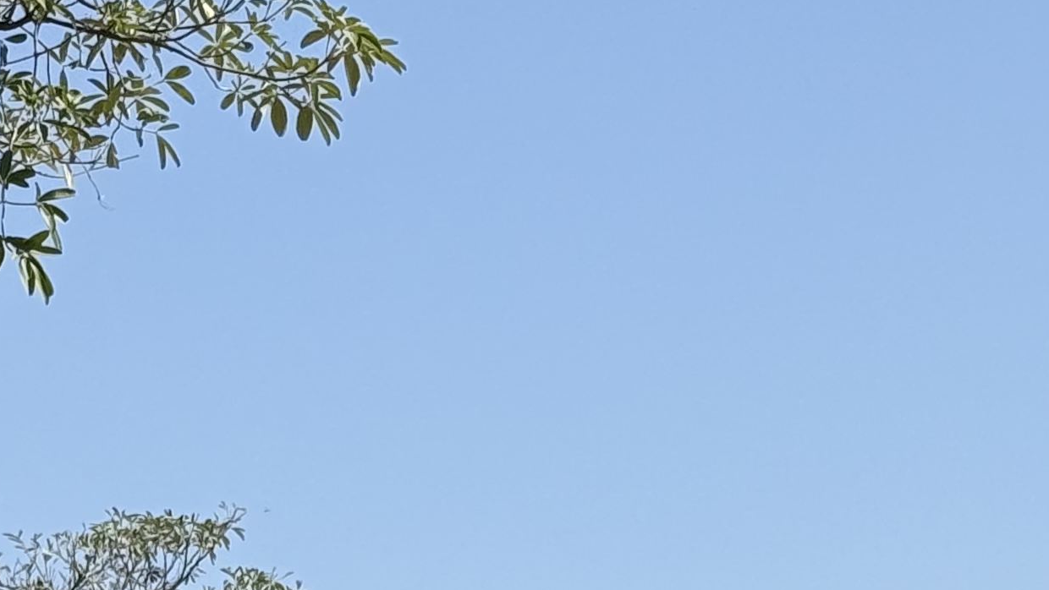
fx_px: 4729
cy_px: 1155
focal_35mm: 170
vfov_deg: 6.9
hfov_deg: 12.5
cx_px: -13
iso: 64
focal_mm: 6.76
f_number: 1.78
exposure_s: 1/3704
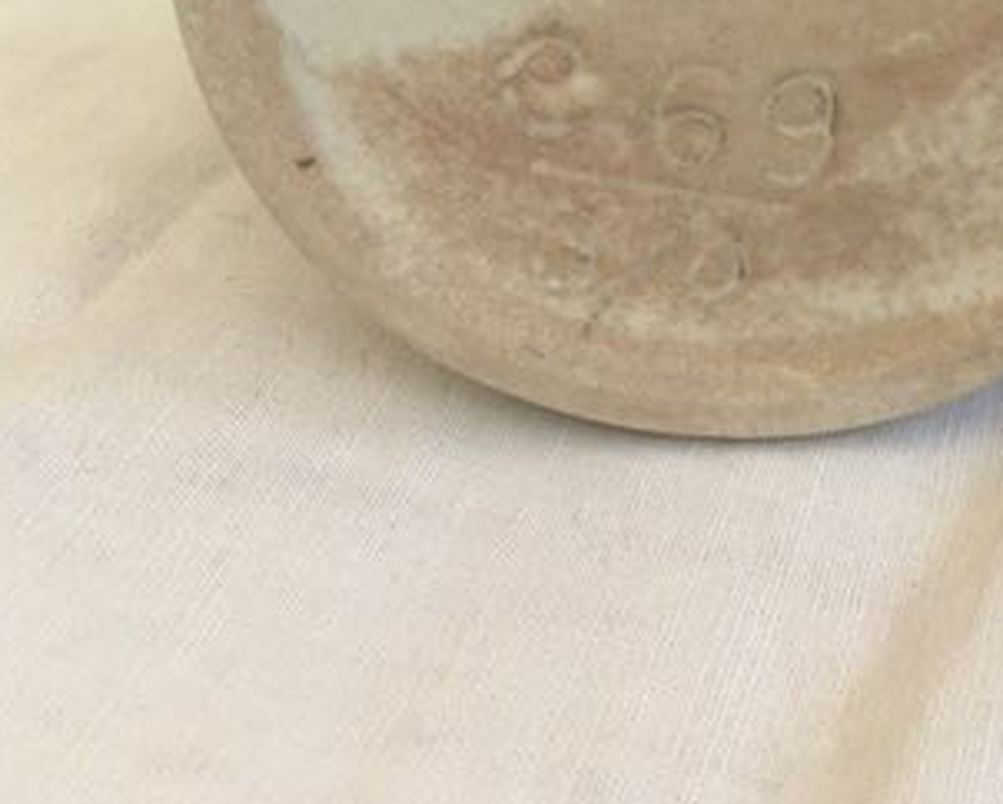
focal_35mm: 60
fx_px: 1782
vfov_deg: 23.1
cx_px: 704
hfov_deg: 31.1
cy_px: -183
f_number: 2.2
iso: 25
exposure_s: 1/625
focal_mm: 4.15
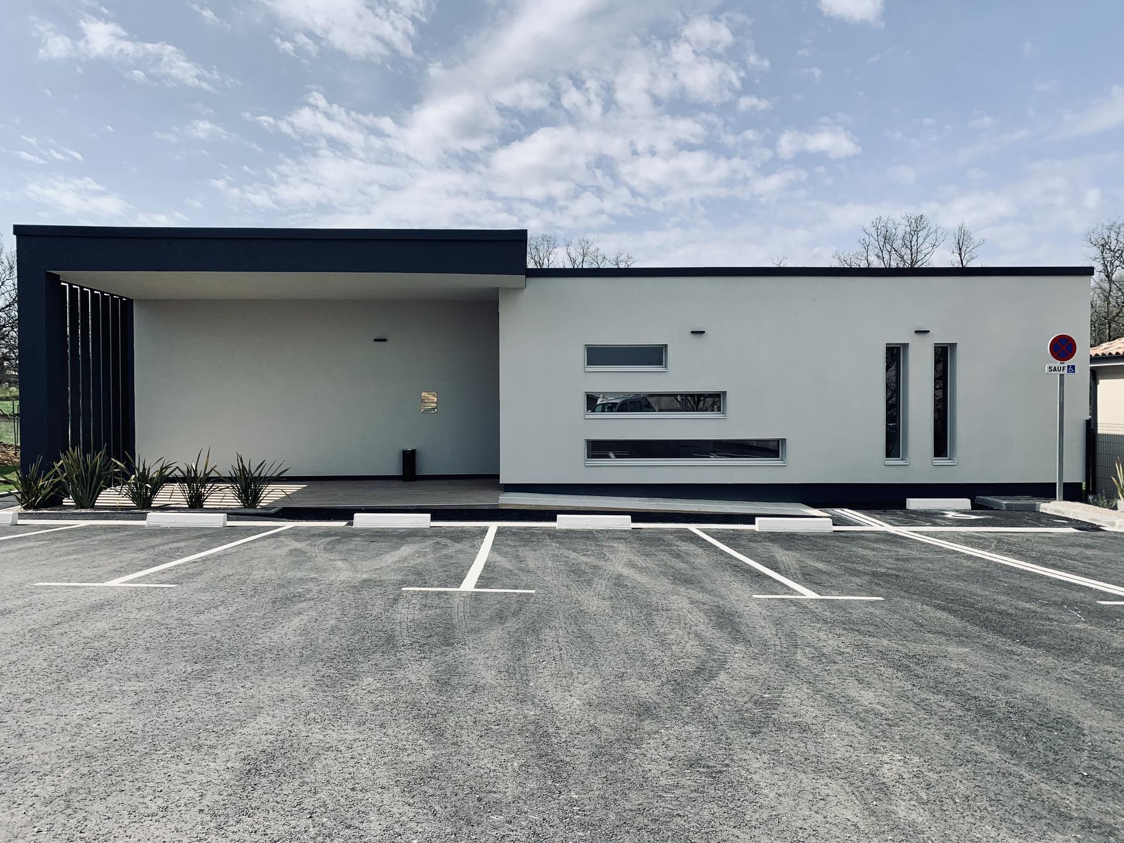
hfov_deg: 67.3
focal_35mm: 26
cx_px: 562
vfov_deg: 53.1
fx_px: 844
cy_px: 422
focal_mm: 4.25
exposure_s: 1/2833
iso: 25
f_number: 1.8
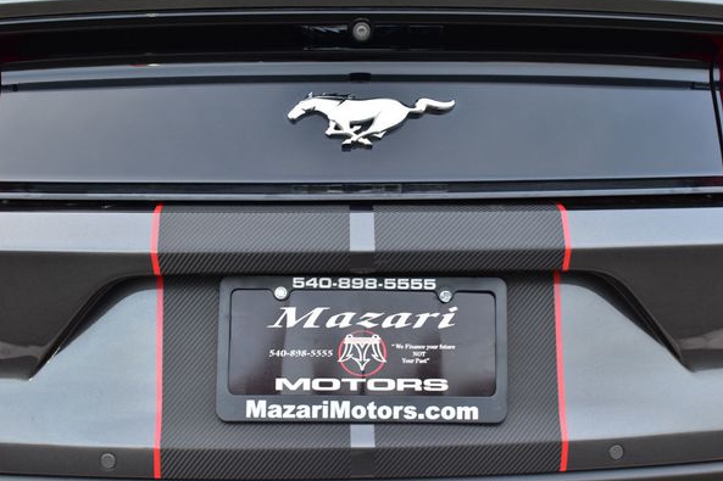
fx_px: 1104
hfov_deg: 36.2
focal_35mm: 55
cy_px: 244
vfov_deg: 24.6
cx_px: 380
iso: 400
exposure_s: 1/25
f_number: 7.1
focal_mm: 34
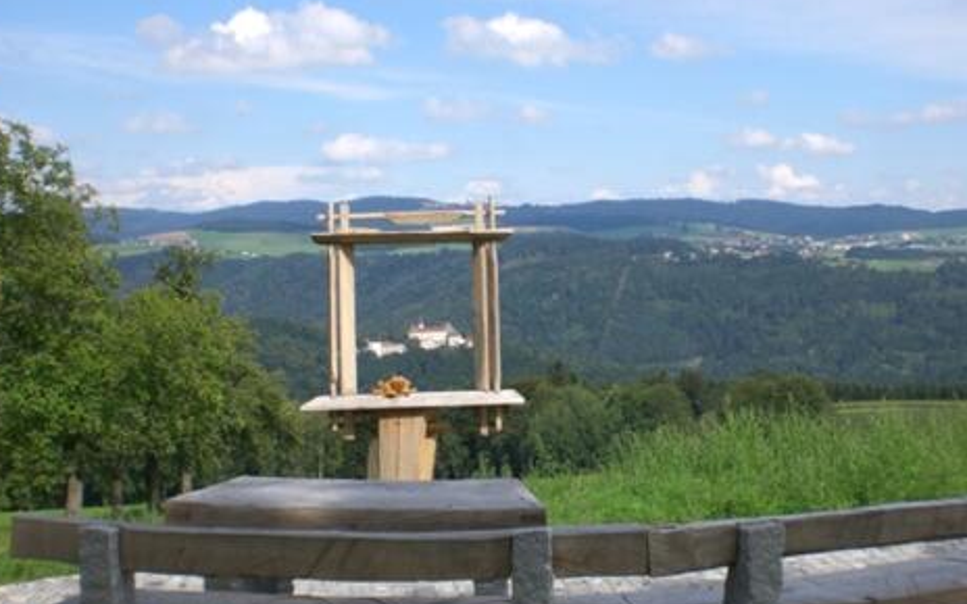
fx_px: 1344
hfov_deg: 39.5
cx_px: 547
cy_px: 392
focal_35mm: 51
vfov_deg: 25.2
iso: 50
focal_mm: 6.3
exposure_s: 1/400
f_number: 4.4
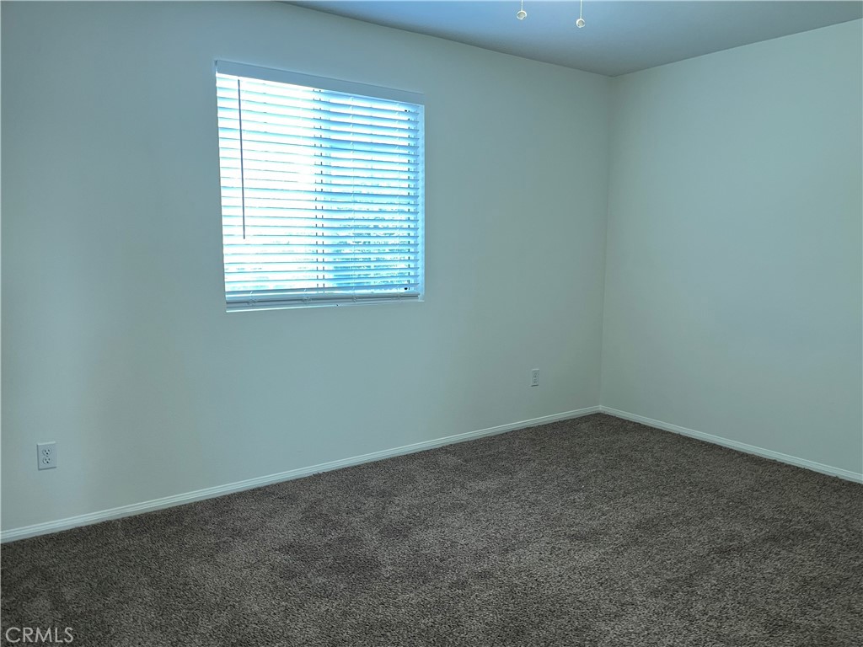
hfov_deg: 67.3
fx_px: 648
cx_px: 432
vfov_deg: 53.1
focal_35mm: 26
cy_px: 324
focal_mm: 5.1
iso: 200
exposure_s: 1/60
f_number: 1.6
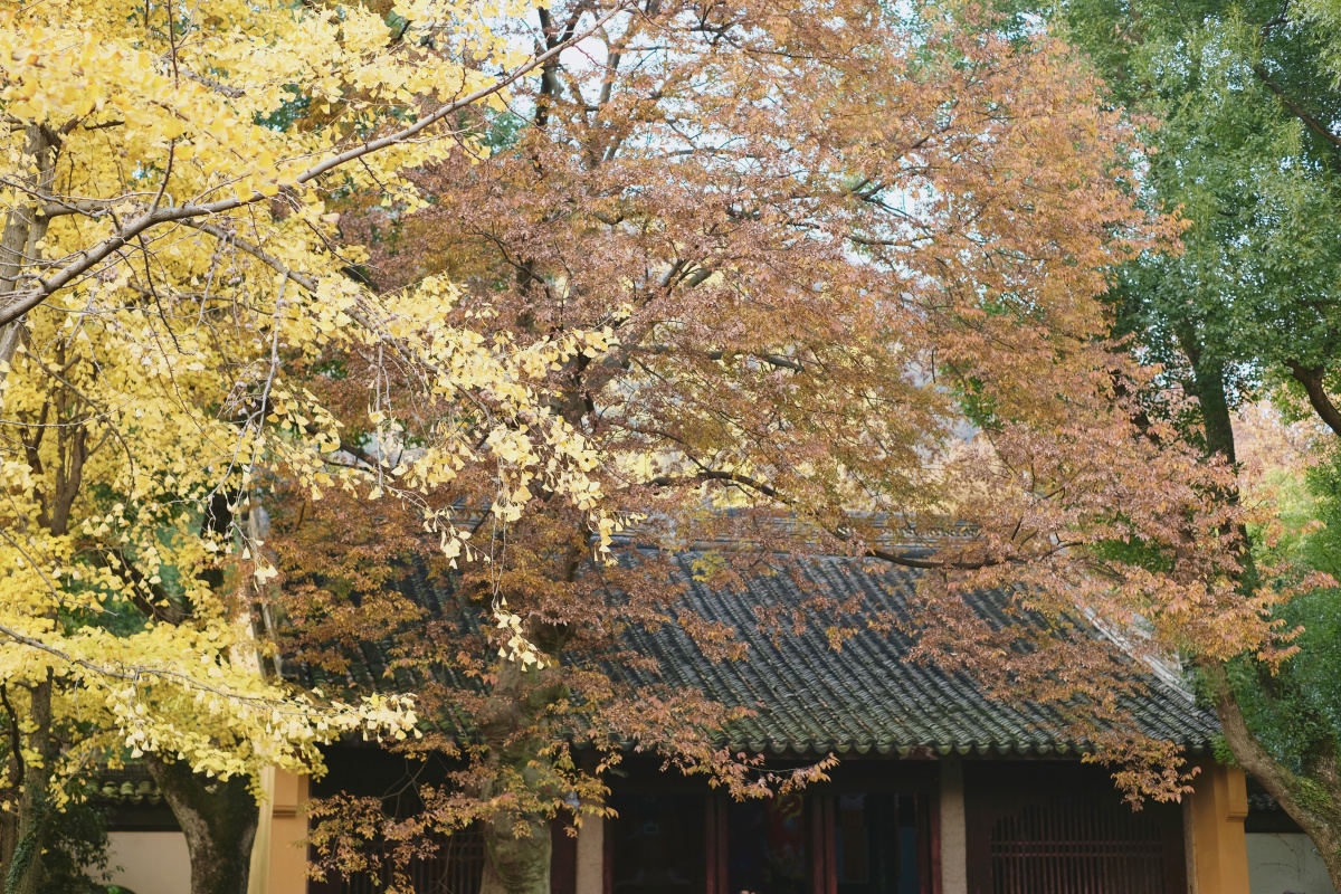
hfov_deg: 37.5
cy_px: 447
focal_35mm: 53
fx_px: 1974
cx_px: 670
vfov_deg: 25.5
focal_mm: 35
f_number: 2.8
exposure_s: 1/160
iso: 400
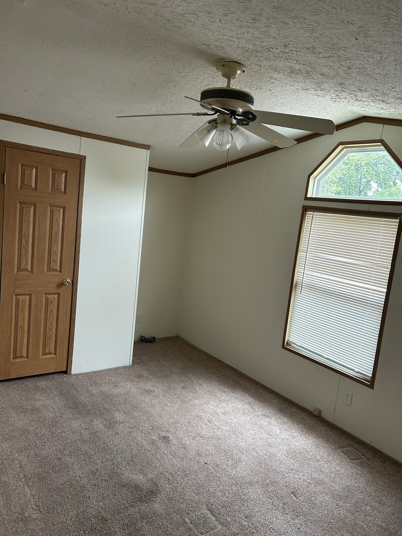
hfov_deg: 53.1
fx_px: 403
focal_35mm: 26
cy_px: 268
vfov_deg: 67.3
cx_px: 201
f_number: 1.5
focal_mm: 5.7
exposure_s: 1/60
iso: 125
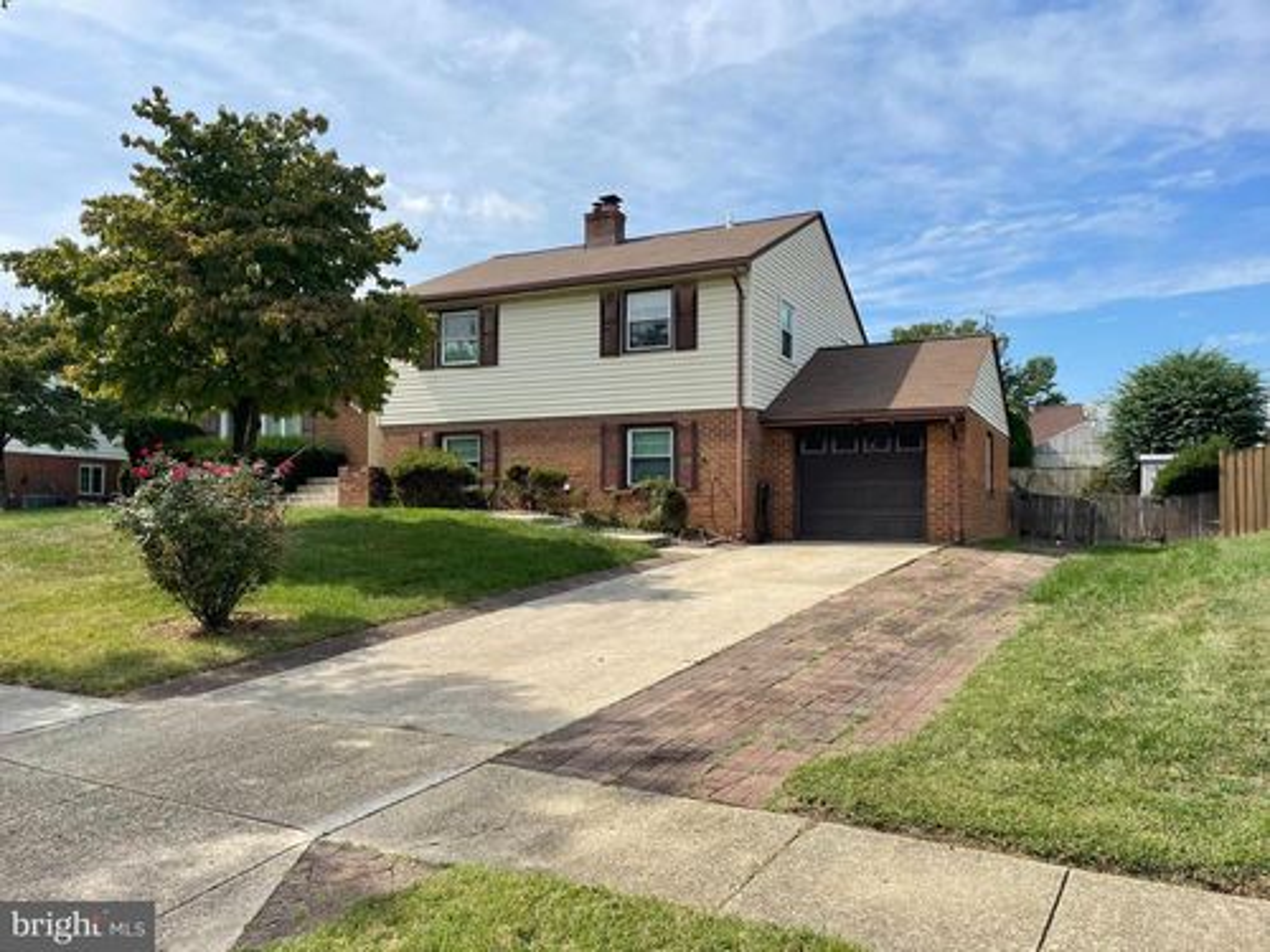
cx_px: 635
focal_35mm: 26
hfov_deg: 67.3
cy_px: 476
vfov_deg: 53.1
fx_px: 954
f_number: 1.6
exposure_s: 1/3610
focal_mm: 4.2
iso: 32
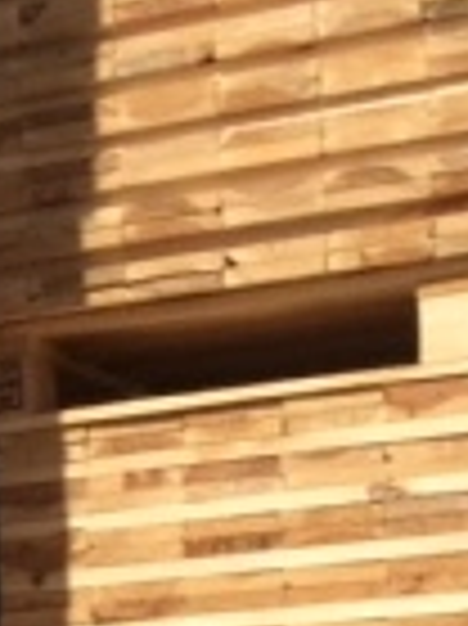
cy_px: 874
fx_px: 2744
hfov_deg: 9.1
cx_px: -504
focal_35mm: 152
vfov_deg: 12.5
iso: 32
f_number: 2.4
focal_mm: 3.3
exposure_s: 1/1845
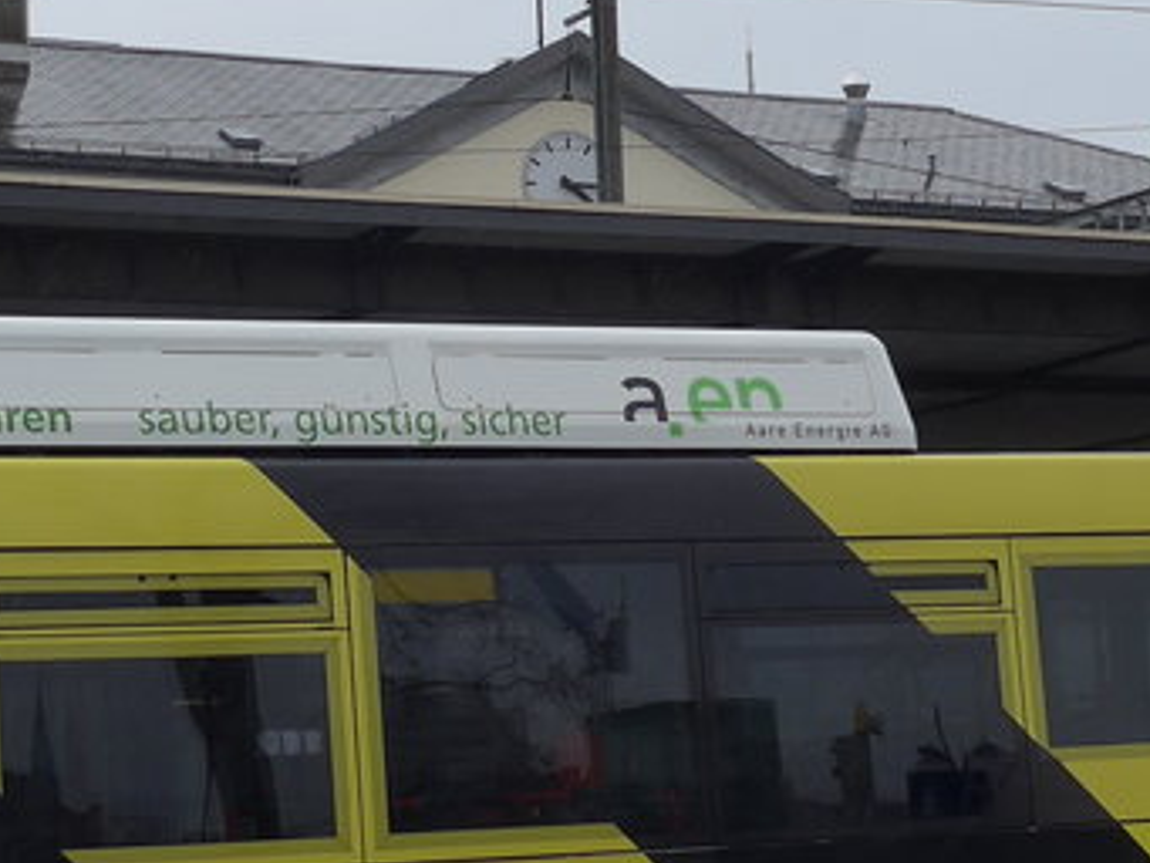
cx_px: 351
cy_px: 364
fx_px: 3390
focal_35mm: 102
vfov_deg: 14.5
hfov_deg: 19.2
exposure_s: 1/250
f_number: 2.8
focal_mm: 6
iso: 80
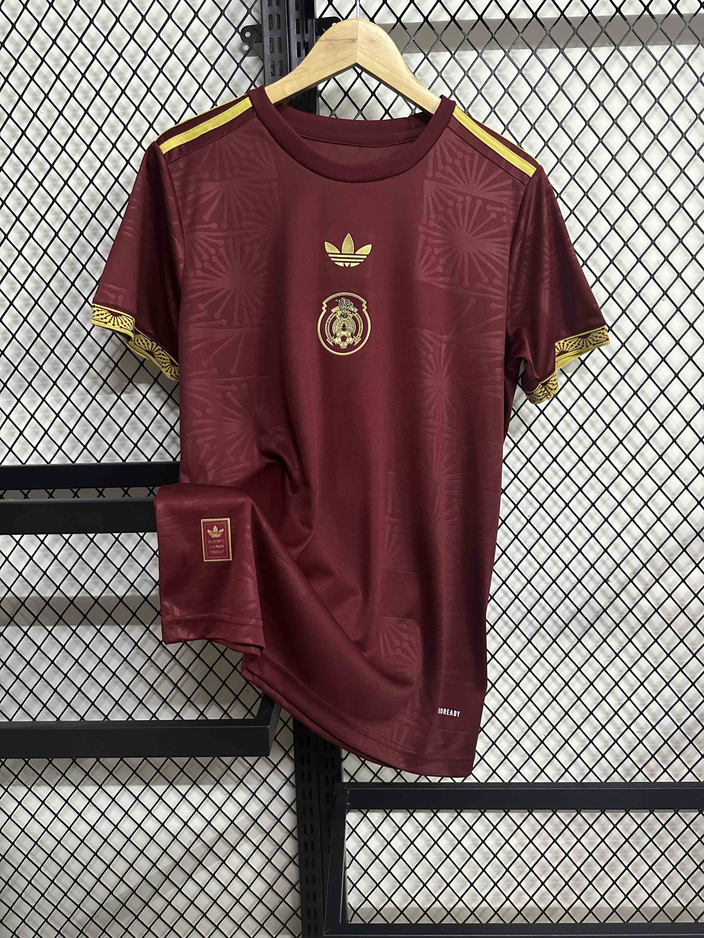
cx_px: 352
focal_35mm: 24
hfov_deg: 56.8
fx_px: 651
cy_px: 469
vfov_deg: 71.6
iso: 640
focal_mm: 6.86
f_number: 1.78
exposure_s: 1/33
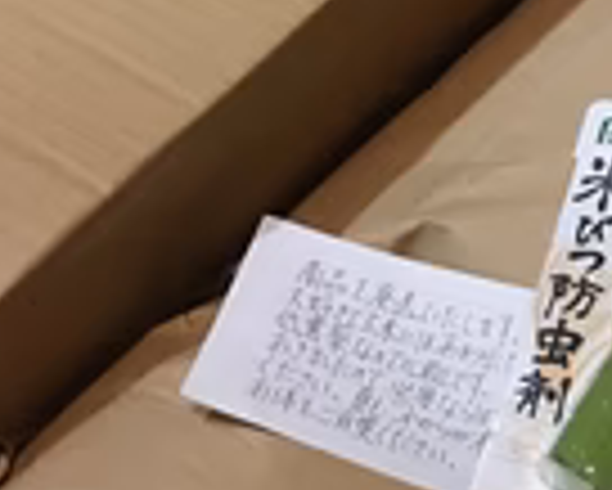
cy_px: 486
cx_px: 567
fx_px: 1504
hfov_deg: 22.4
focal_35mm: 83
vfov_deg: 18.1
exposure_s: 1/4
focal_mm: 4.15
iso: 64
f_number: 2.2
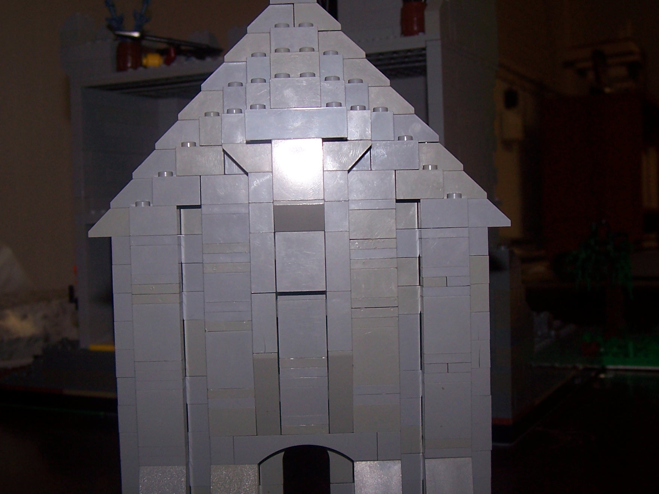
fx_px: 952
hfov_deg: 38.2
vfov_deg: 29.1
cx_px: 337
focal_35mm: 50
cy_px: 269
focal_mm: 6.3
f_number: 2.8
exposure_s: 1/60
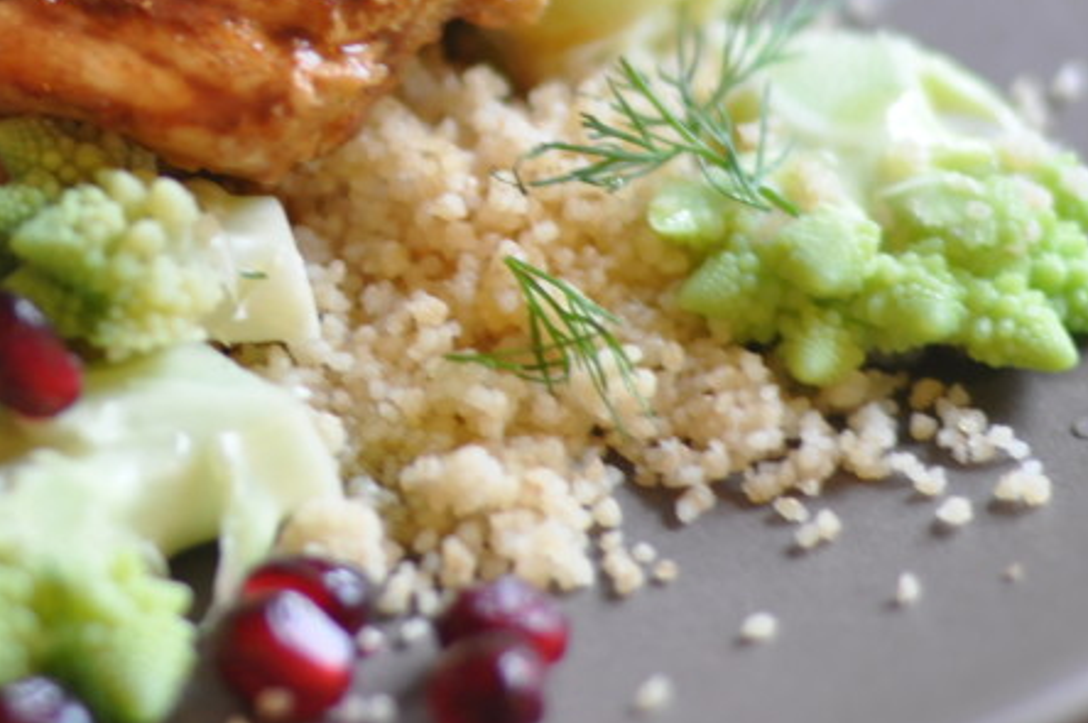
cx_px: 34
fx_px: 5223
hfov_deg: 11.8
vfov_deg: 7.9
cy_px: -83
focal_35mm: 173
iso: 800
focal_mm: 50
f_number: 2.2
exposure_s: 1/30
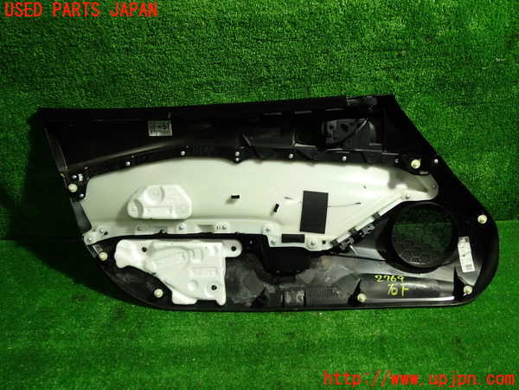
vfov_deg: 46.8
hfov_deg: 60.0
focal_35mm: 30
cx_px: 260
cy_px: 195
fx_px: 450
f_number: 2.3
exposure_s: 1/30
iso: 200
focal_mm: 5.4
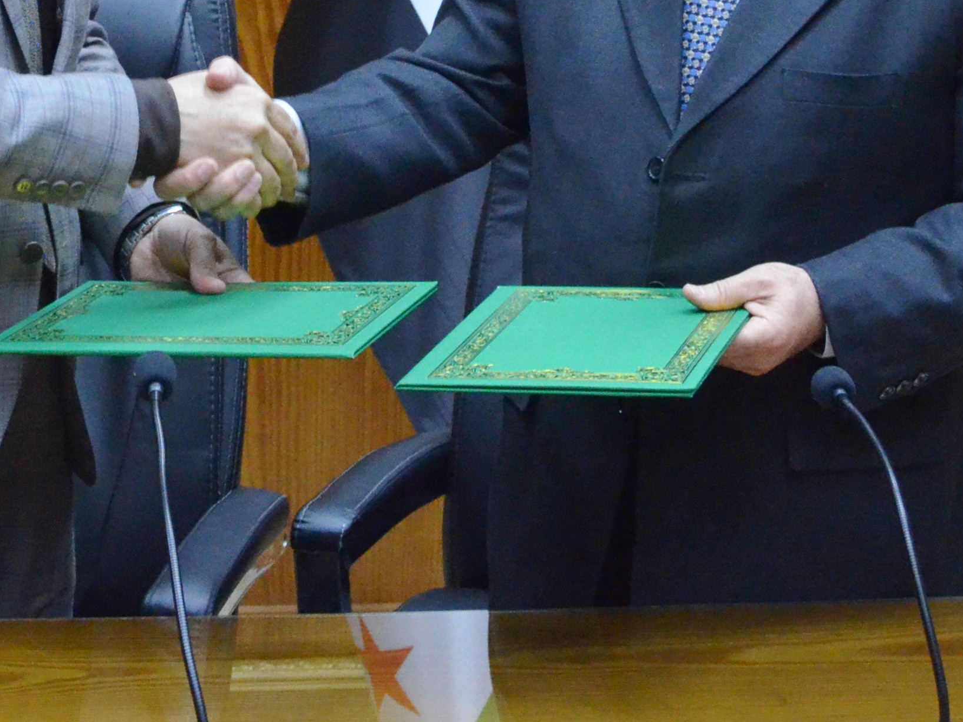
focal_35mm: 113
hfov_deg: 17.3
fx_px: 3144
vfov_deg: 12.7
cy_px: -231
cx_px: 235
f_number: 5.6
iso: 4000
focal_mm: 26
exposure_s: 1/160
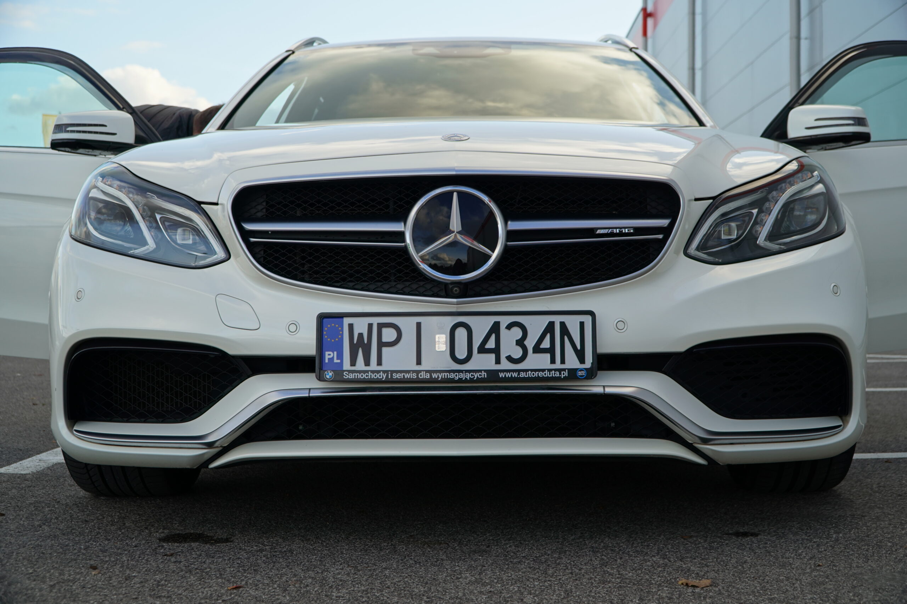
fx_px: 1134
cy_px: 302
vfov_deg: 29.9
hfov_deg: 43.6
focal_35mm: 45
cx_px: 454
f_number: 4.5
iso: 100
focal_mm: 30
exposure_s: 1/160
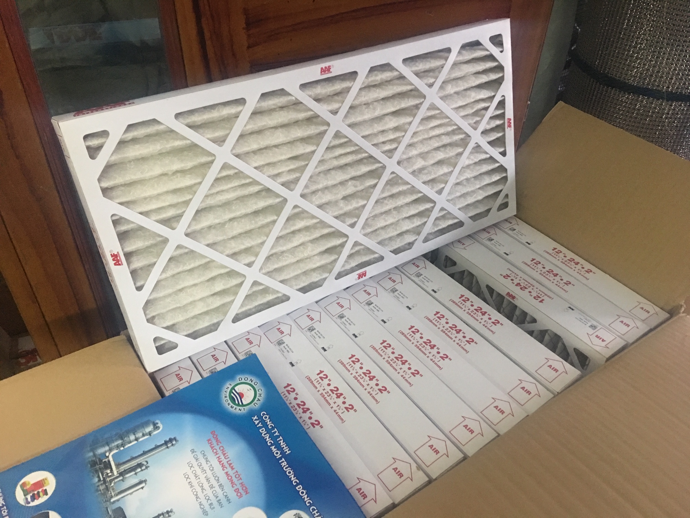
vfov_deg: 48.2
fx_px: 578
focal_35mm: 29
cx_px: 345
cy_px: 259
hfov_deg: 61.7
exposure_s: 1/8
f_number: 2.2
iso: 160
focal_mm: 4.15
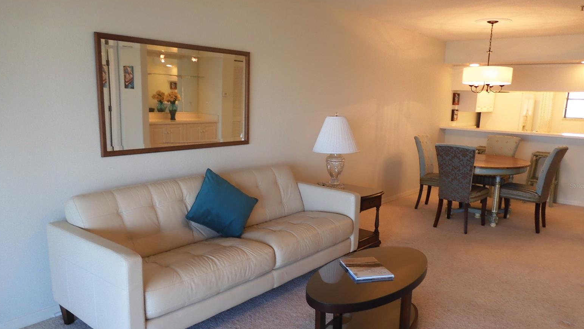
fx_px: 418
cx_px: 296
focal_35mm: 27
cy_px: 186
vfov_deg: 42.8
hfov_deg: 69.8
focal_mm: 4.3
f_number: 3.4
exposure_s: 1/30
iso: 220
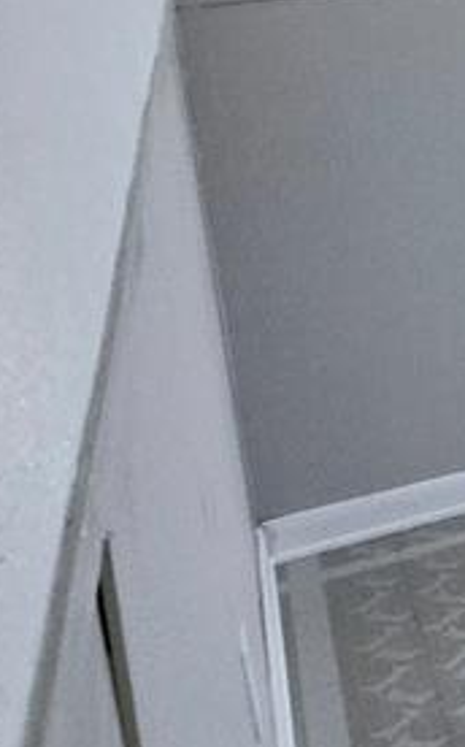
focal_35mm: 60
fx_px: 1219
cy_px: 225
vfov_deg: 33.6
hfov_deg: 13.5
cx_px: 1198
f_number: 2.2
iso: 200
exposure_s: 1/60.2
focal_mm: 2.2
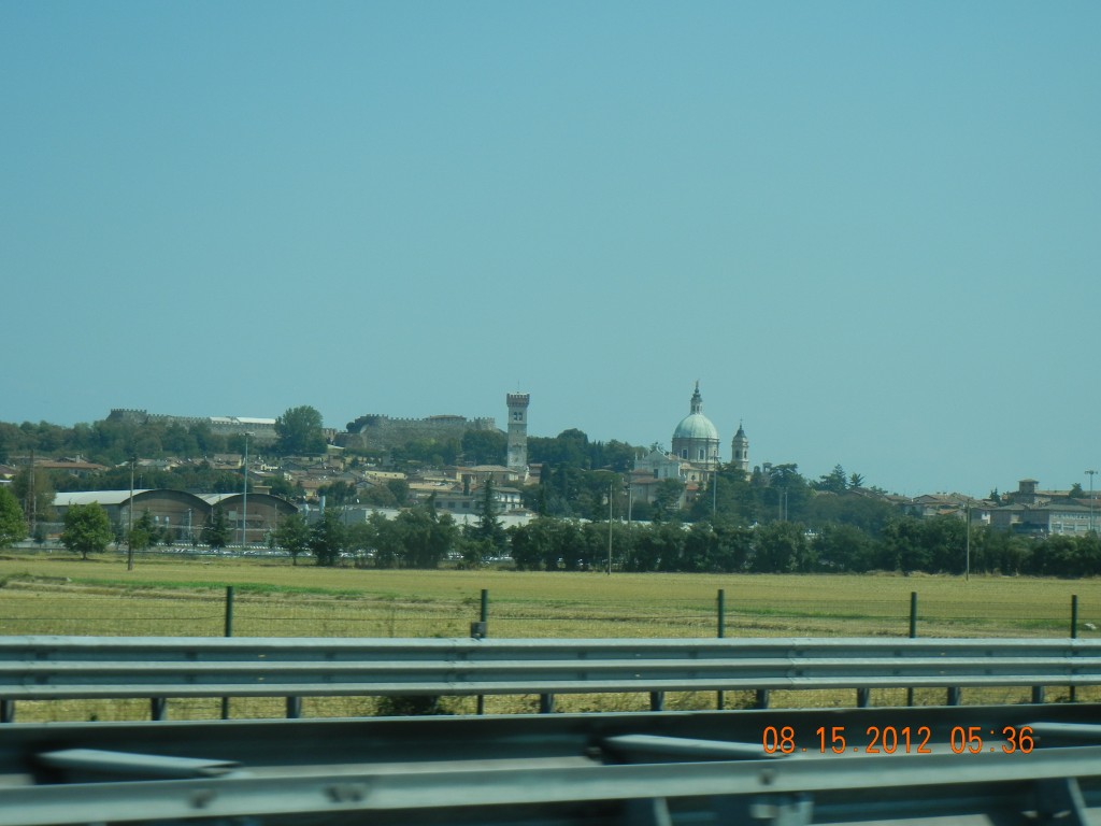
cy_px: 413
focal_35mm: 102
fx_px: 3244
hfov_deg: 19.3
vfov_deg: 14.5
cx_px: 550
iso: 160
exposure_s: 1/1024
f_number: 4.5
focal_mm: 18.3
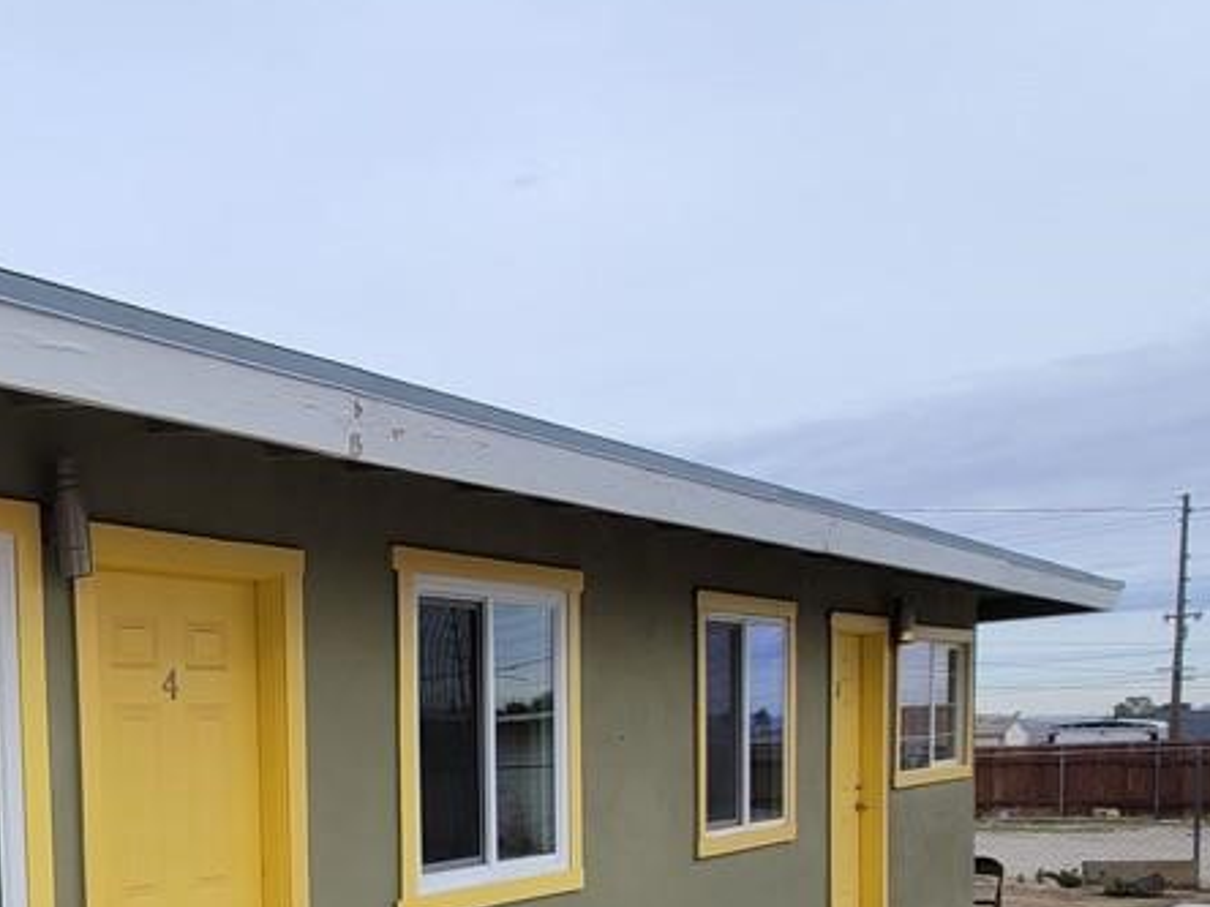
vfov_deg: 42.5
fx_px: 1049
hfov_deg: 46.7
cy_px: 833
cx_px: -74
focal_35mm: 30
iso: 64
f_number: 2.2
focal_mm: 2.2
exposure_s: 1/1186
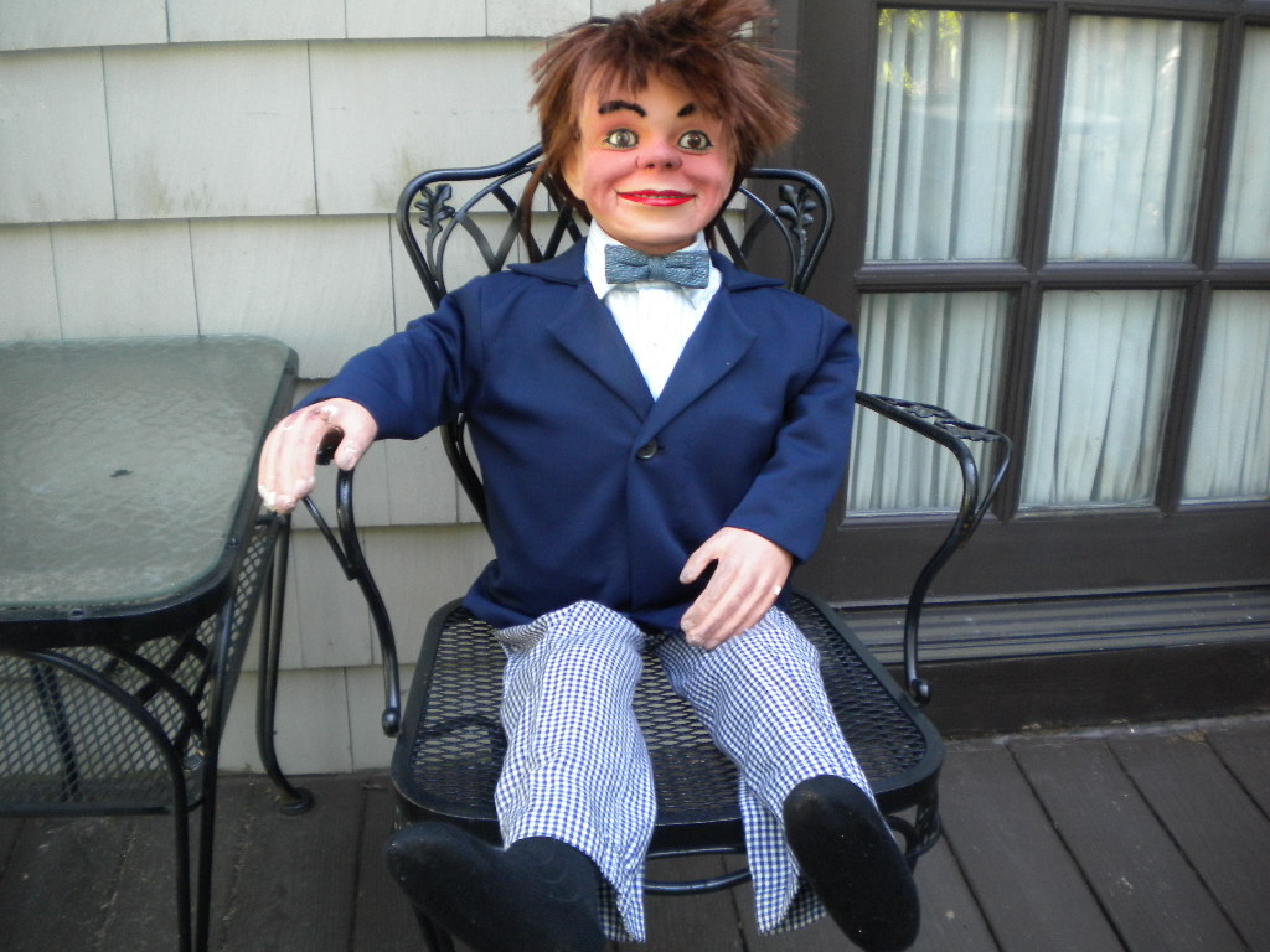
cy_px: 476
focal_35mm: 35
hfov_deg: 52.6
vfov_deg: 40.7
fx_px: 1284
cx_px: 635
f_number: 3.1
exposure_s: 1/63.8
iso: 208
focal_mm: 6.3
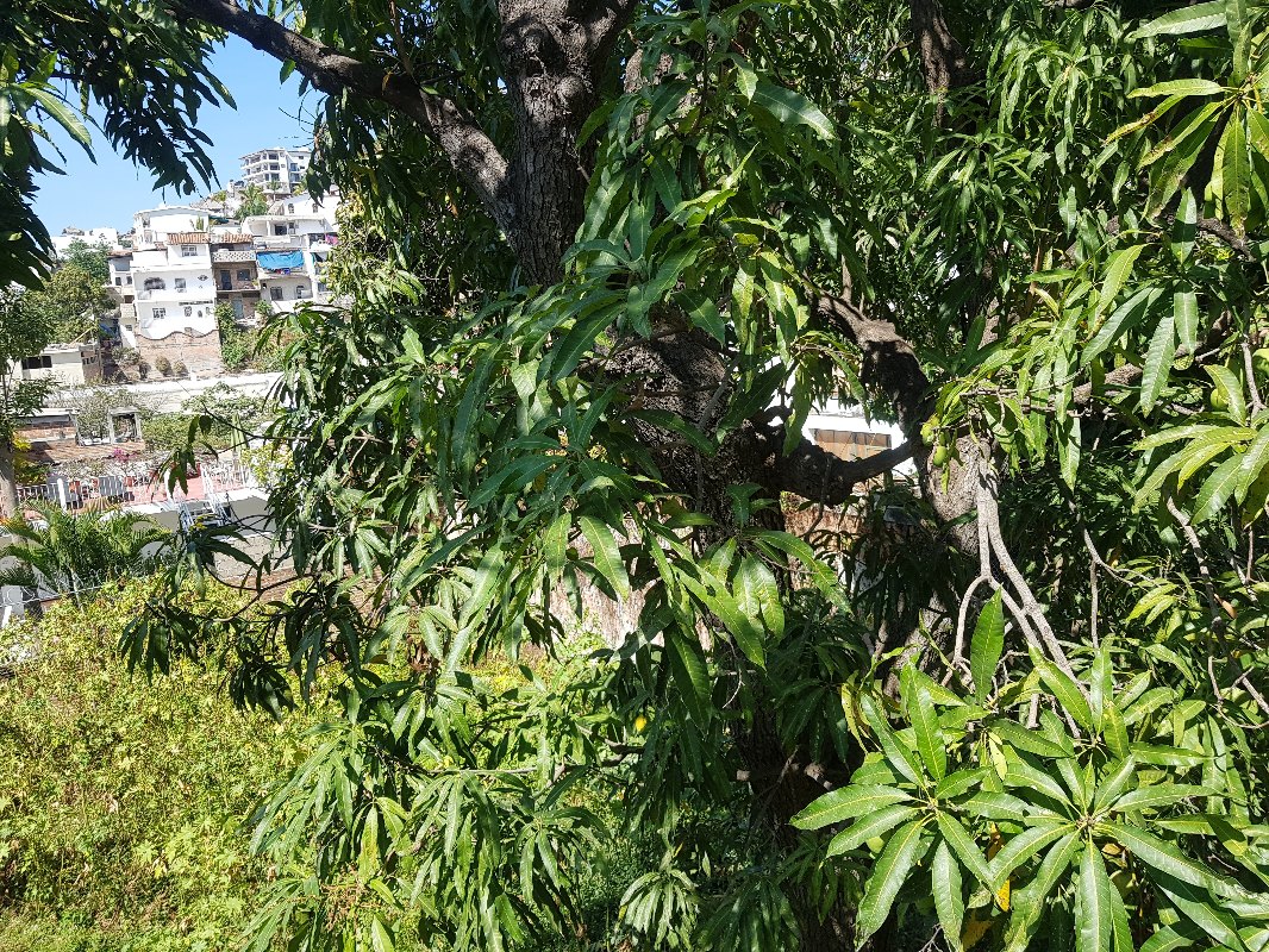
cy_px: 476
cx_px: 634
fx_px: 953
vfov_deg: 53.1
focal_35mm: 26
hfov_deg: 67.3
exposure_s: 1/980
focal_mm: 4.3
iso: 40
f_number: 1.7
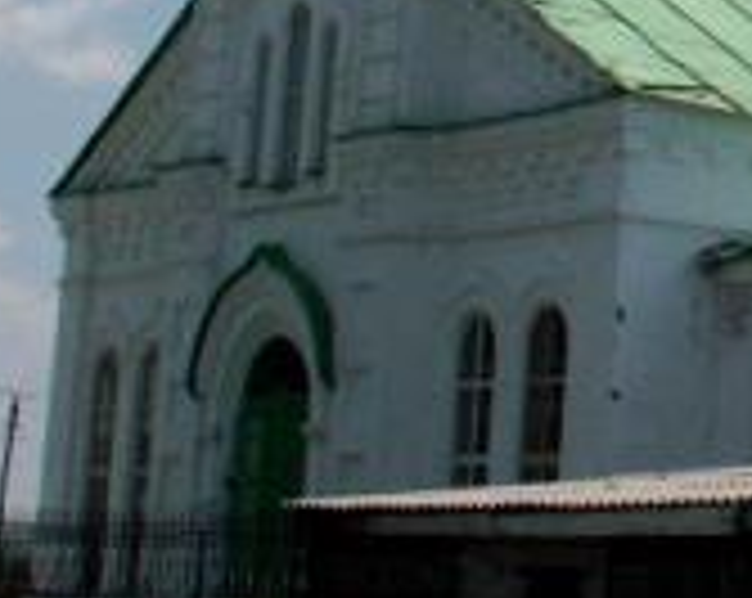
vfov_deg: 10.2
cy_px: -220
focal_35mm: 147
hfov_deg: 12.0
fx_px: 3266
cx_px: 1398
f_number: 8
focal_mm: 5.86
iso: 50
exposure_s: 1/400
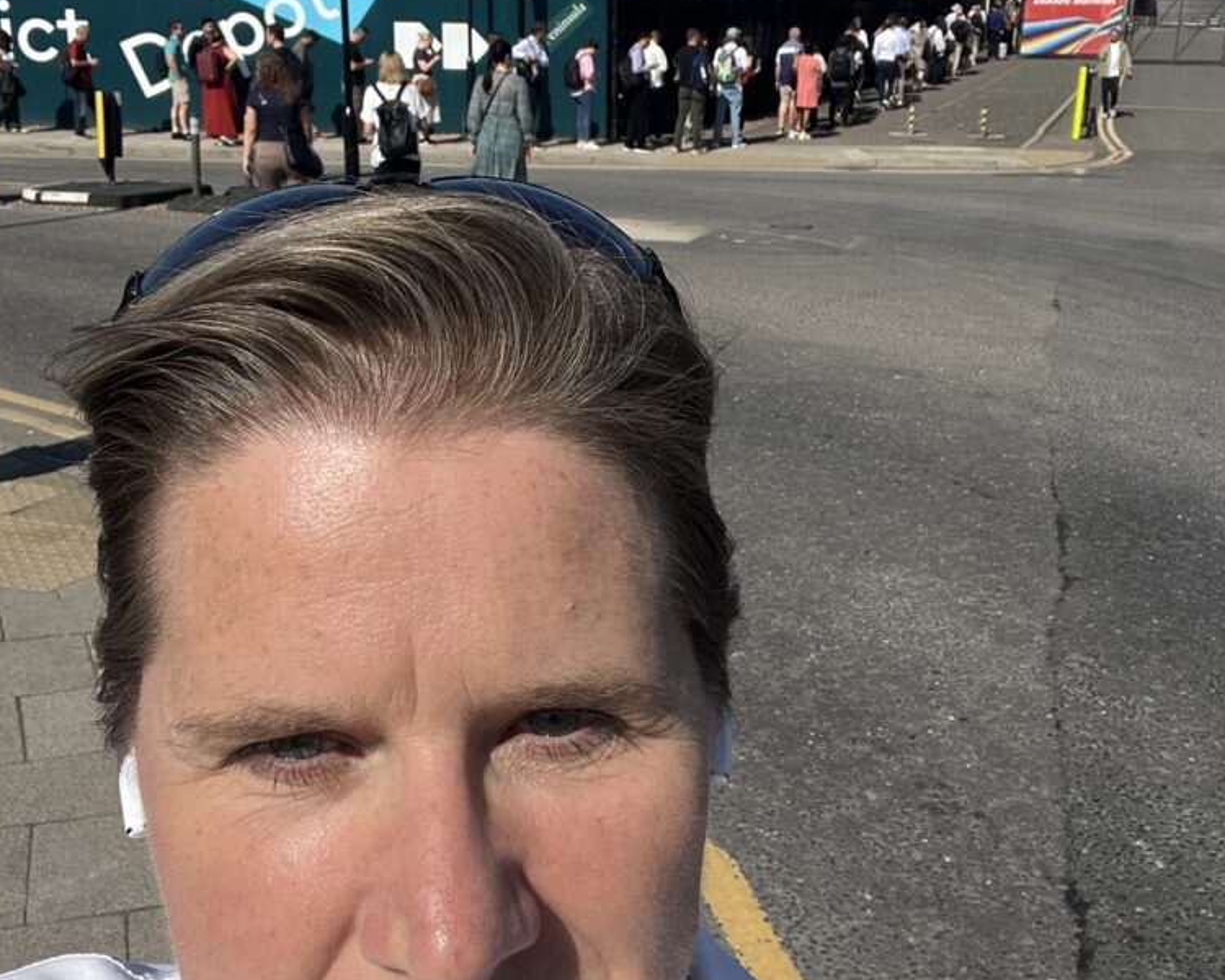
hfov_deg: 45.8
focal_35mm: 40
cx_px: 614
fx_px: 1450
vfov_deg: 37.3
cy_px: 498
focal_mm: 2.71
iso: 32
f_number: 2.2
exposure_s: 1/1996
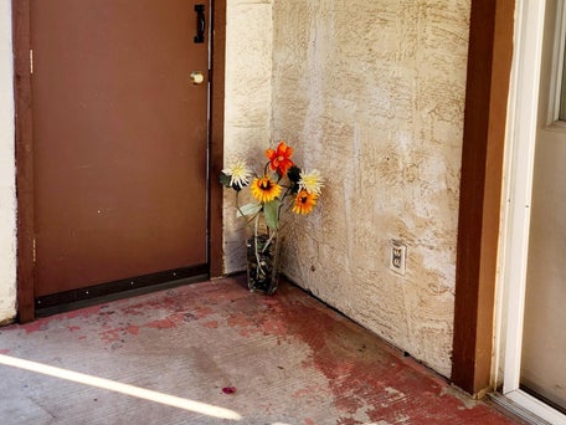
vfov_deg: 32.7
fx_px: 703
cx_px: 161
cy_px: 89
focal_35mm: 43
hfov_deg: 42.8
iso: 12
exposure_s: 1/213
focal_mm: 6.4
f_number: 1.8
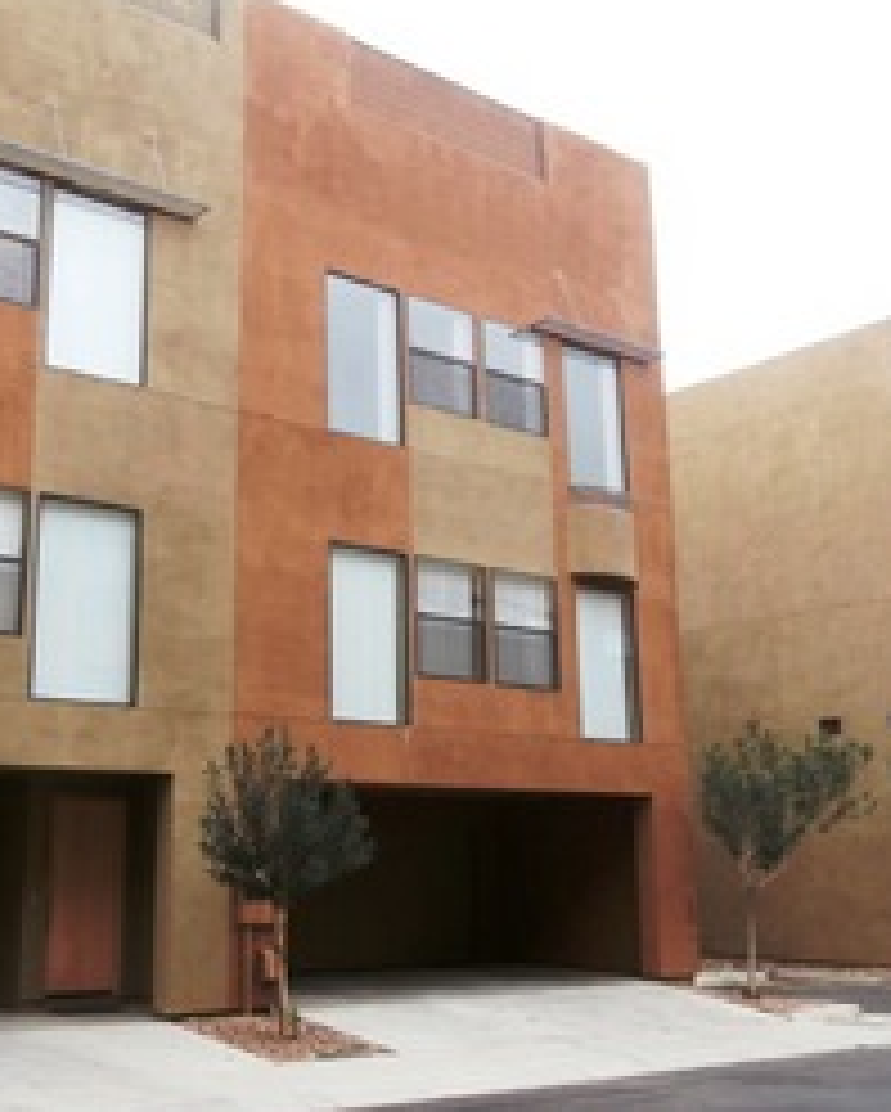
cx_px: 297
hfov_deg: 36.2
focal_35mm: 41
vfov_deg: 44.7
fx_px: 1350
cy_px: 536
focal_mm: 5.36
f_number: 3.5
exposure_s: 1/320
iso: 100
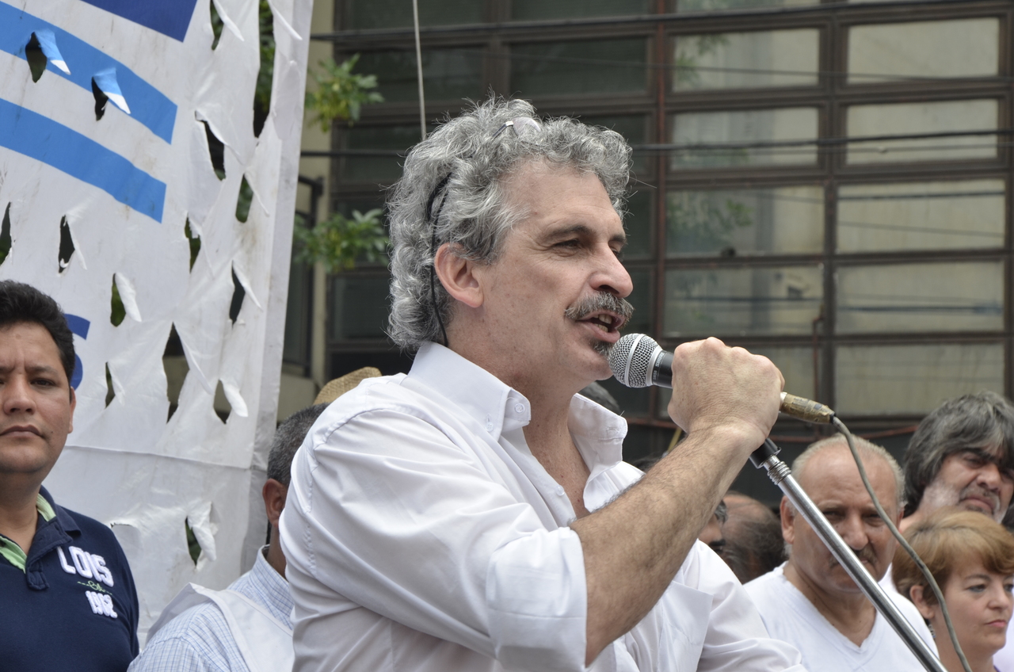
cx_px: 507
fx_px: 3373
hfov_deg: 17.1
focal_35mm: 120
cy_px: 336
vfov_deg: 11.4
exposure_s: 1/125
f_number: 10
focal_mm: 80
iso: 200
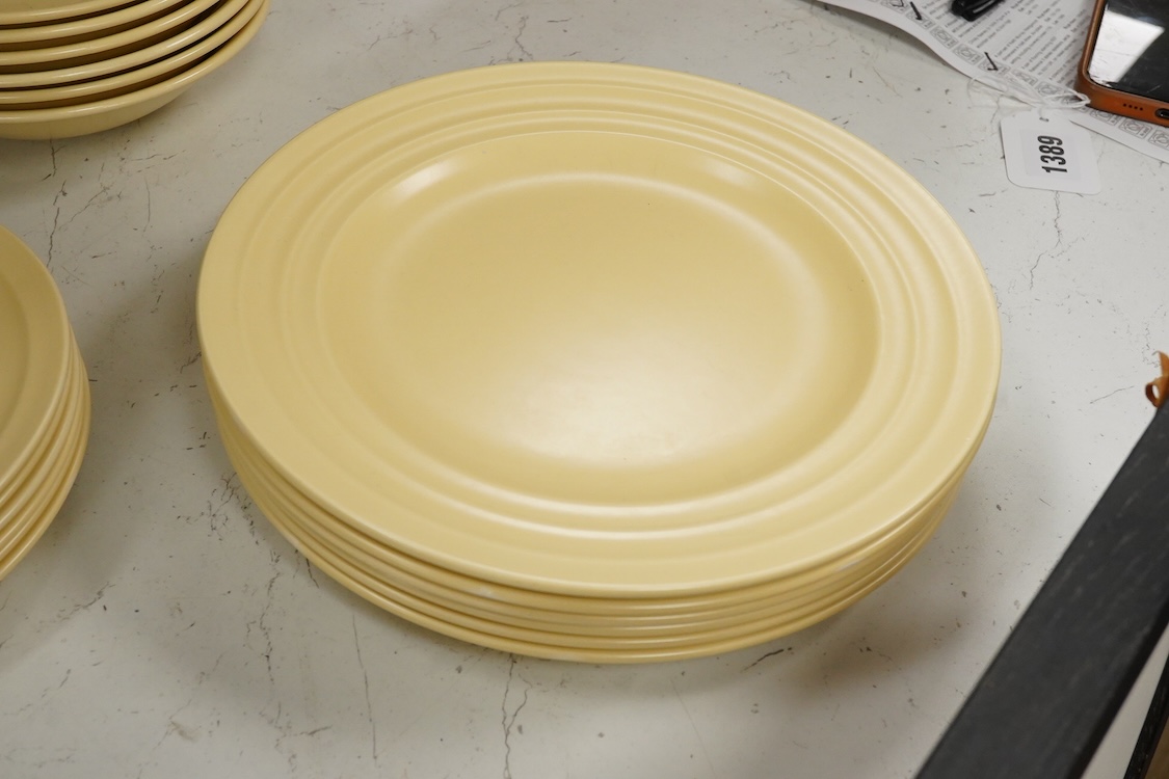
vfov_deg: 29.9
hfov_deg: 43.6
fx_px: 1461
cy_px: 390
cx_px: 584
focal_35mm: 45
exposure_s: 1/125
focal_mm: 30
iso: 2500
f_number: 14
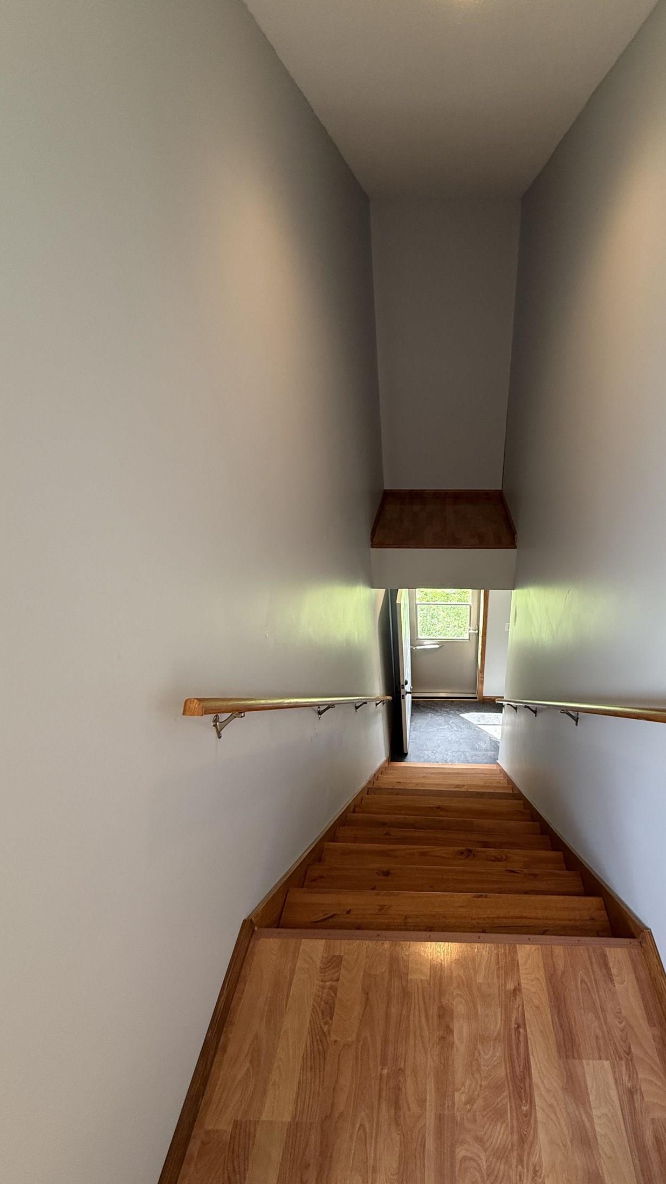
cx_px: 432
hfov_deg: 65.7
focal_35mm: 16
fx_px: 502
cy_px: 595
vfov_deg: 99.4
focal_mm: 2.22
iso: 250
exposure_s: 1/120
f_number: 2.2
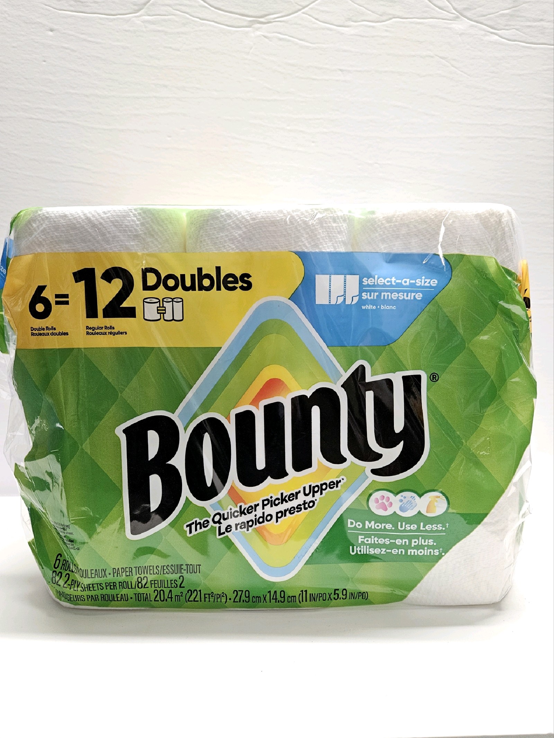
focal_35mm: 23
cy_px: 369
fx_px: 491
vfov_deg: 73.9
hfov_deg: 58.9
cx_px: 277
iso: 640
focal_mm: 5.4
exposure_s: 1/120
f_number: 1.8
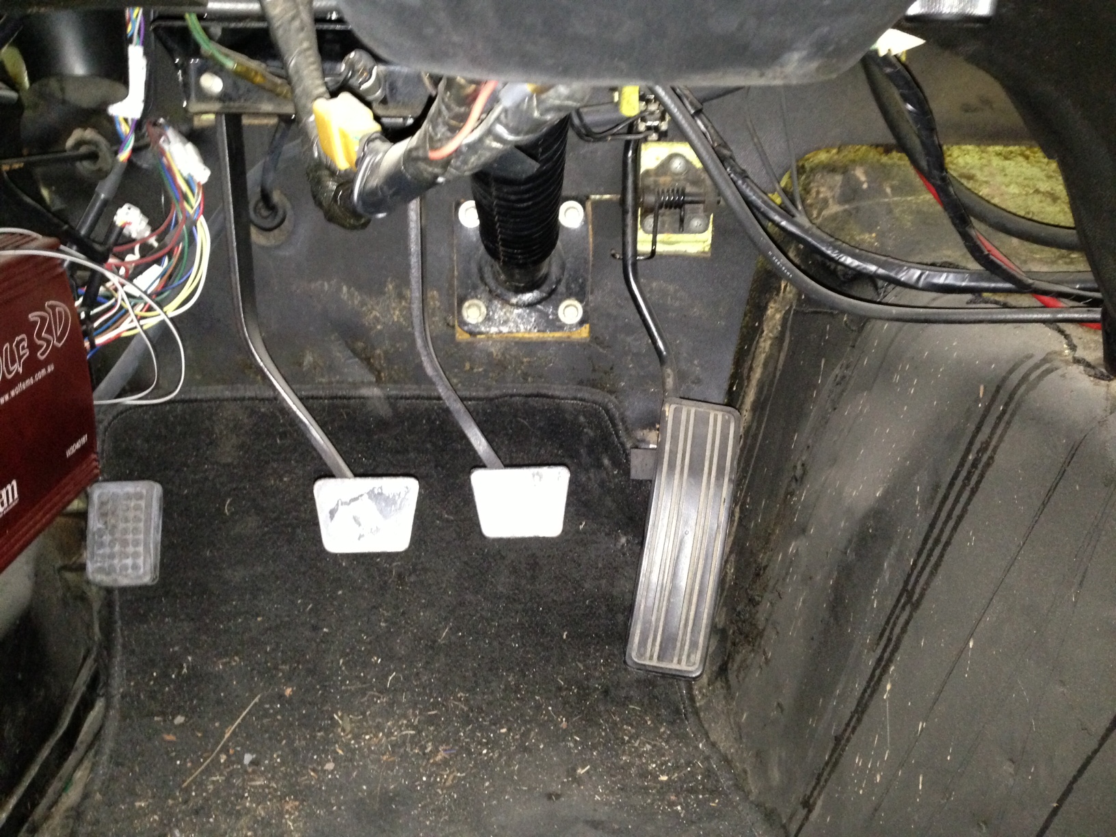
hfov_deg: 55.4
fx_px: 1064
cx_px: 558
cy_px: 418
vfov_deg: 42.9
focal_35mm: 33
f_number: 2.4
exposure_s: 1/16
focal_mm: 4.13
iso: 500
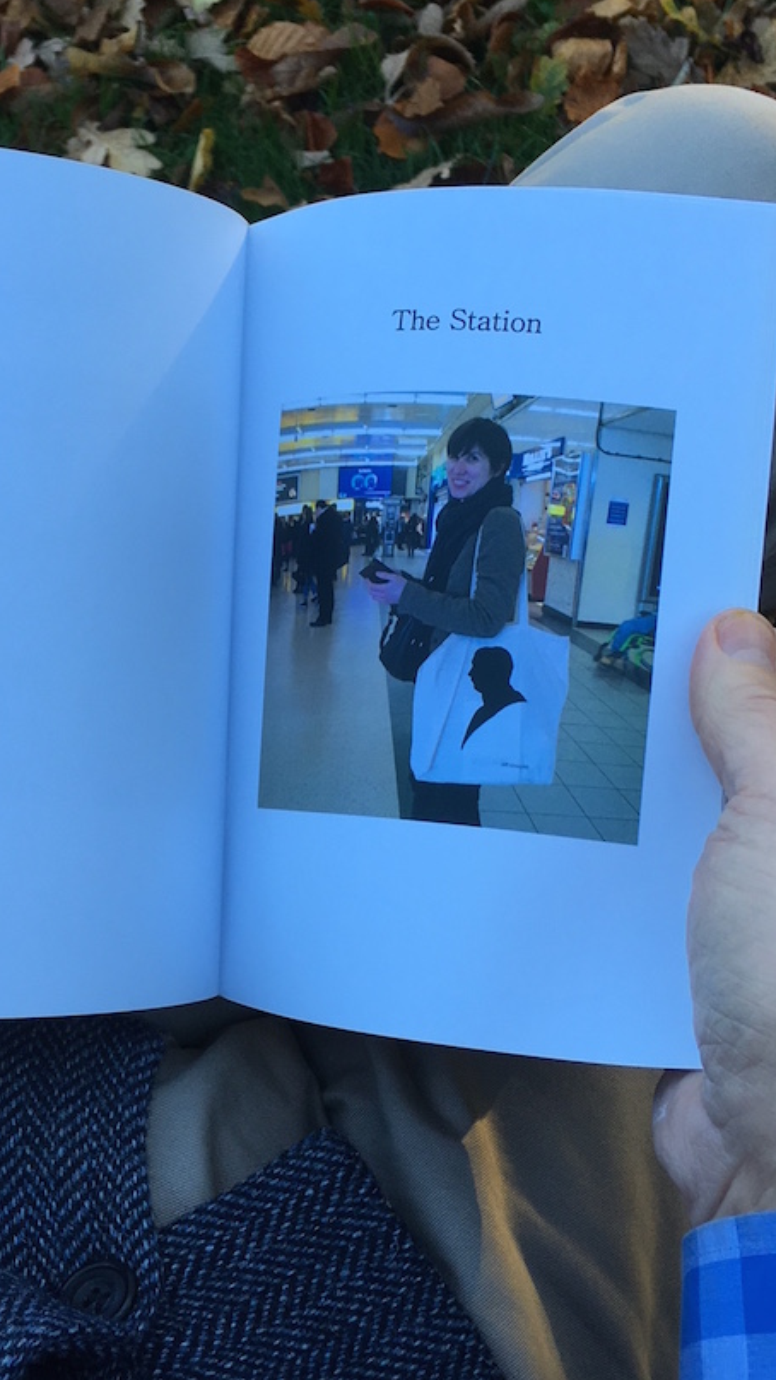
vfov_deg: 43.7
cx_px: 275
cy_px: 672
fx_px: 1719
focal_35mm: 47
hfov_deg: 25.3
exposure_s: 1/100
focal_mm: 4.15
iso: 32
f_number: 2.2
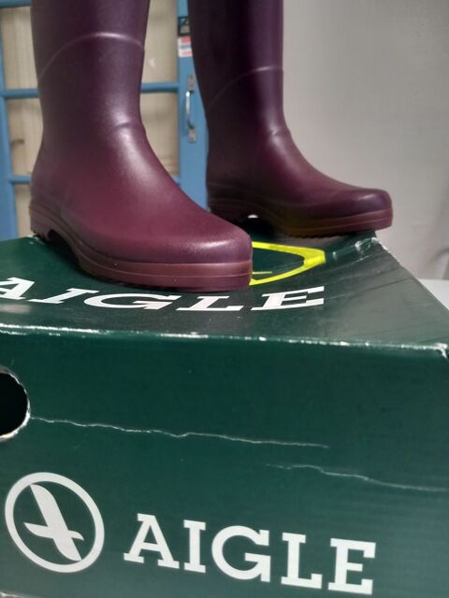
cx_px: 224
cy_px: 299
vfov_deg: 65.3
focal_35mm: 27
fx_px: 467
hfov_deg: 51.4
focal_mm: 4
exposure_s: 1/25
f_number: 1.8
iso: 250
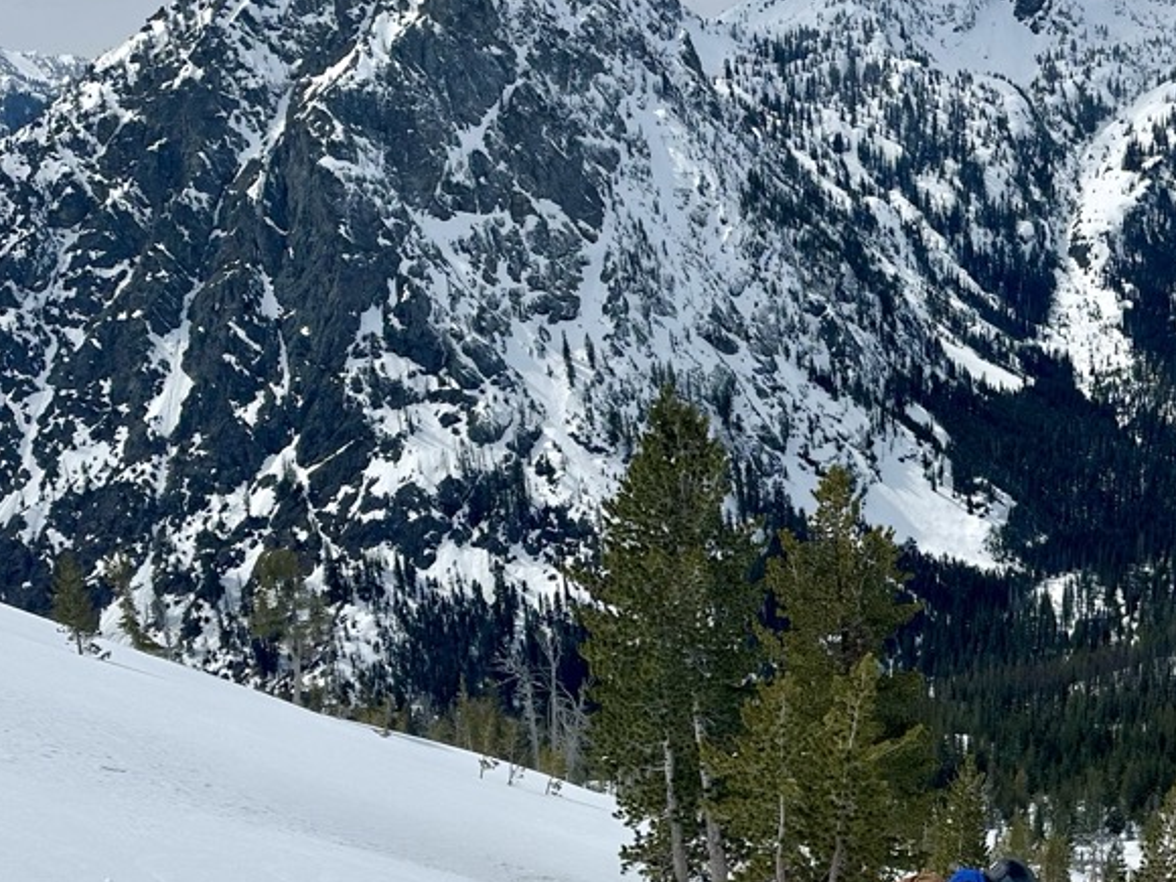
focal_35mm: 53
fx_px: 1801
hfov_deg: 34.9
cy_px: 610
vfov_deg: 27.3
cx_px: 959
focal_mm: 6.86
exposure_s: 1/12048
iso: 80
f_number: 1.78
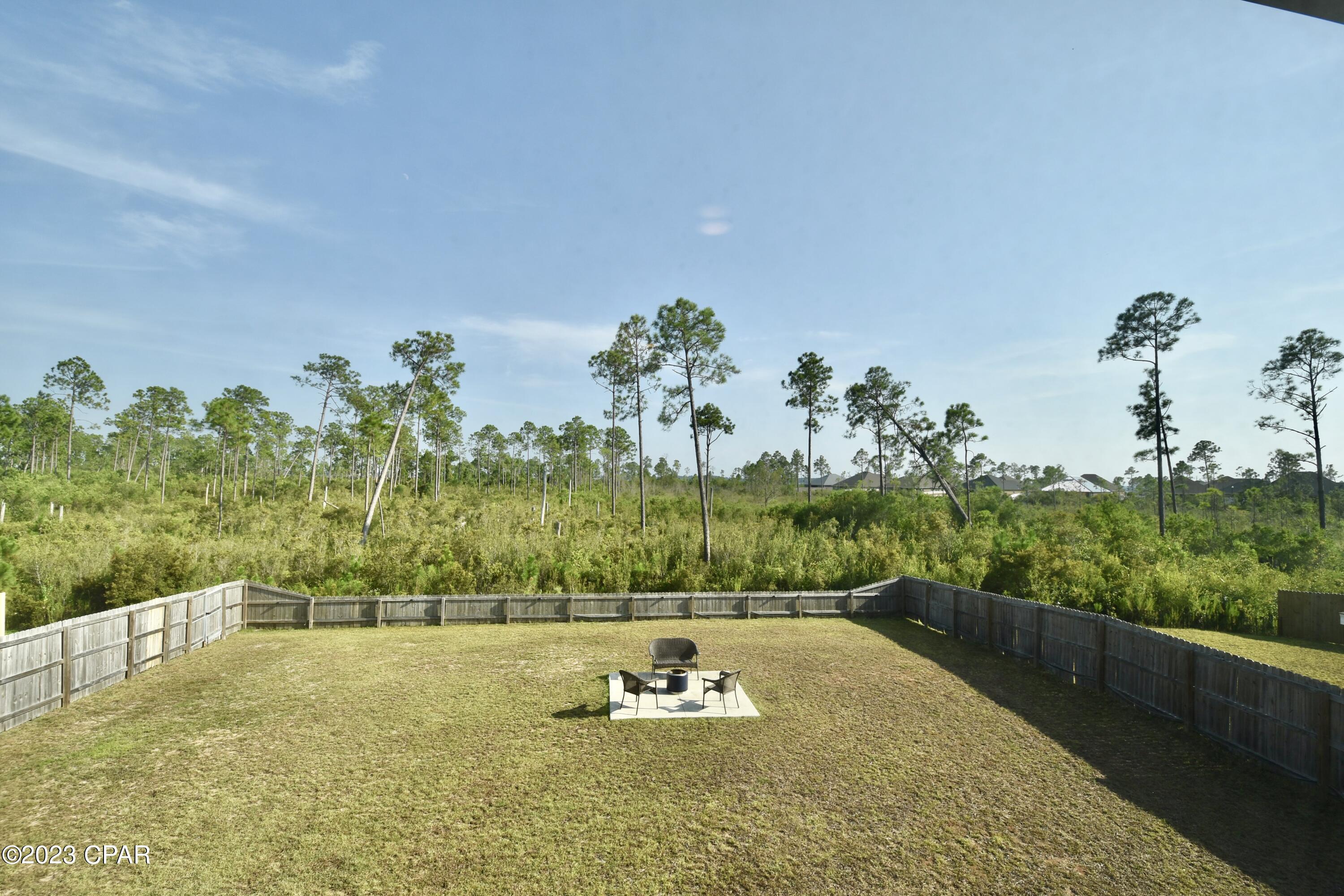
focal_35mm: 15
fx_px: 560
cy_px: 448
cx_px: 672
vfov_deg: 77.3
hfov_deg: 100.4
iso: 200
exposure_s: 1/320
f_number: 9
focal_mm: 10
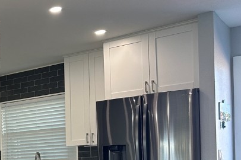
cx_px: -47
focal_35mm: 63
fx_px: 421
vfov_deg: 20.6
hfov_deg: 28.0
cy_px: 171
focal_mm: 6.86
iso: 125
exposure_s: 1/120
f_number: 1.78
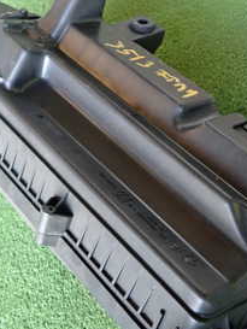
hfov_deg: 26.5
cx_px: 104
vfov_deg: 34.9
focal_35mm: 55
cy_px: 184
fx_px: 523
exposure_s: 1/30
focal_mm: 4.5
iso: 250
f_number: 2
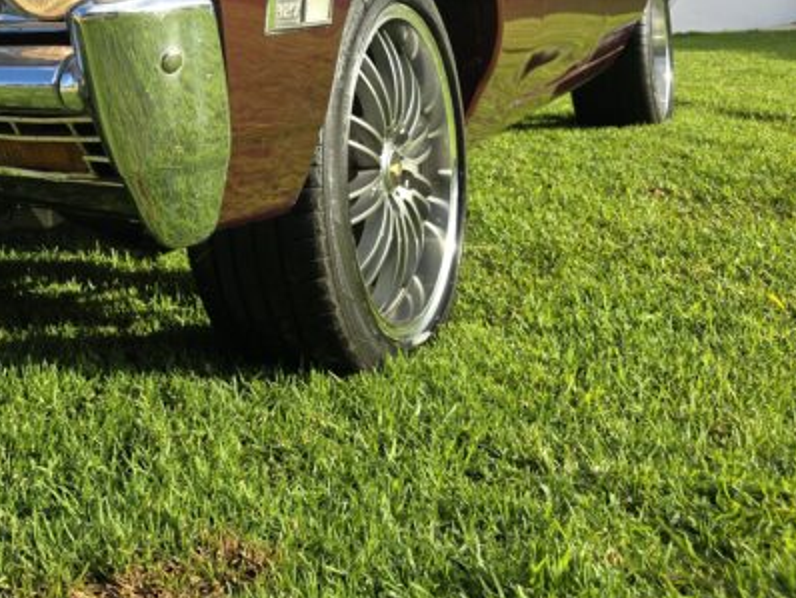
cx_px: 18
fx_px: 1058
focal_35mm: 46
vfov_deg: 29.7
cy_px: 17
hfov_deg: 37.3
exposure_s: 1/304
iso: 12
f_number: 1.7
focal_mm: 6.3
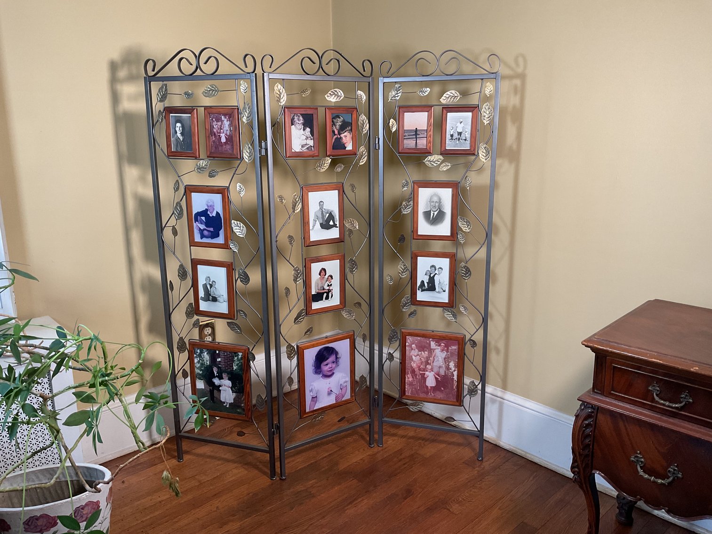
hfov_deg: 61.7
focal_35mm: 29
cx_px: 356
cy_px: 267
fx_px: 597
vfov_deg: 48.2
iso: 64
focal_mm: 3
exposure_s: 1/60
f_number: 1.8
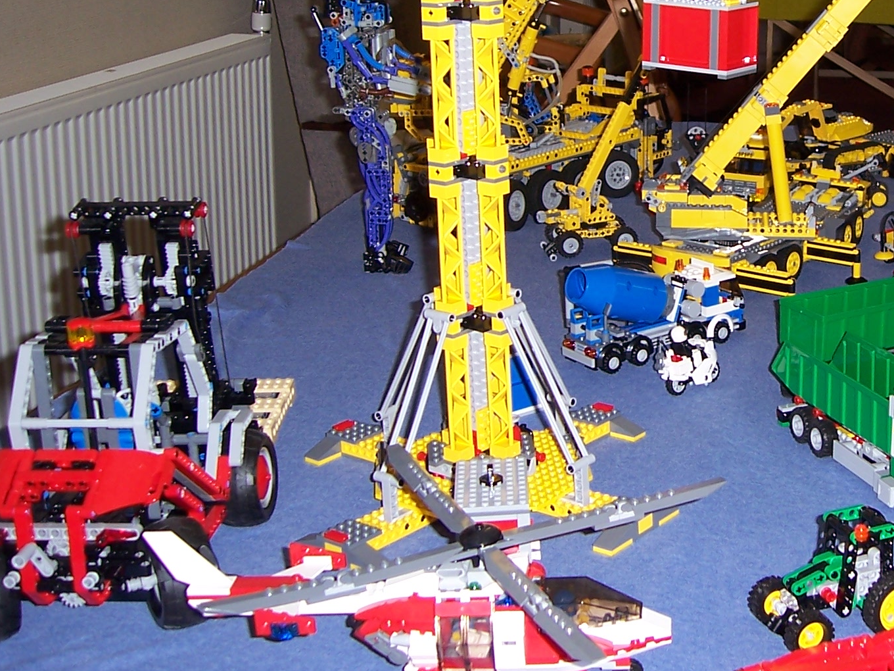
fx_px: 1575
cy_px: 141
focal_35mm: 61
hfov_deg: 30.8
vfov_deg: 23.7
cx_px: 728
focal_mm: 6
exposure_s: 1/60
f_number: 3
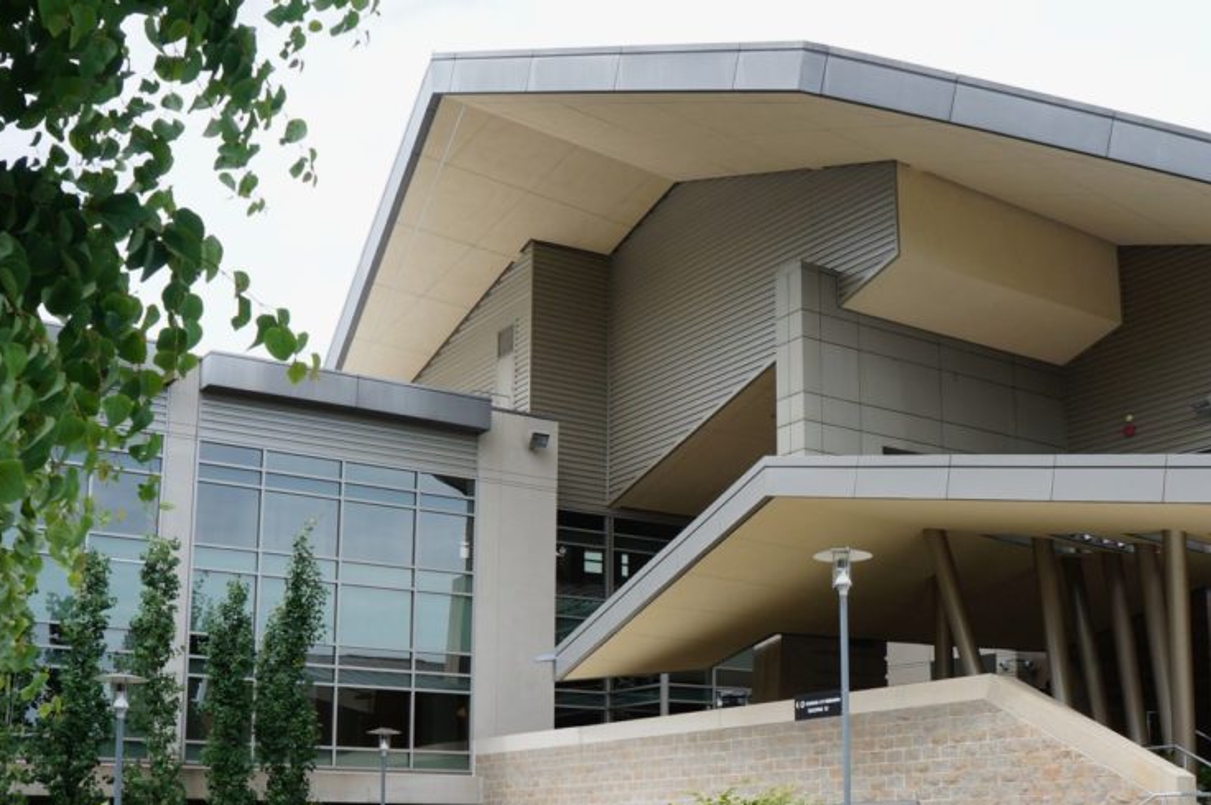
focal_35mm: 44
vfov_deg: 30.0
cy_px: 603
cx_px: 778
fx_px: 1478
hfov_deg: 44.1
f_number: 8
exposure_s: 1/250
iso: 200
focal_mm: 18
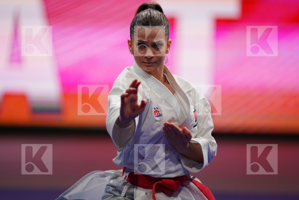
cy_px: 100
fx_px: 3322
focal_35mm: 400
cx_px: 150
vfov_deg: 3.4
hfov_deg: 5.2
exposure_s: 1/500
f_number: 2.8
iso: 1000
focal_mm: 400
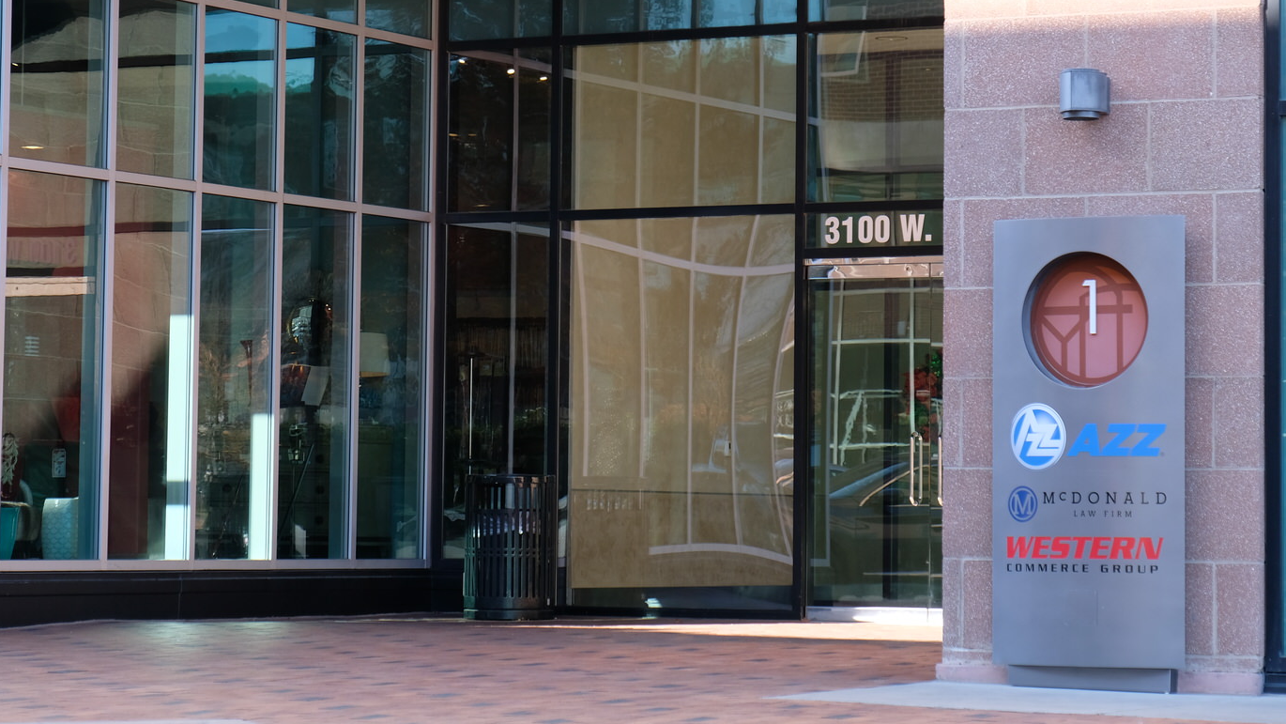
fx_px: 3922
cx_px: 656
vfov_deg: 10.5
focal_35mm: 115
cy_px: 248
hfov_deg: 18.6
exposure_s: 1/105
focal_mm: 62.4
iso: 400
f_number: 5.3
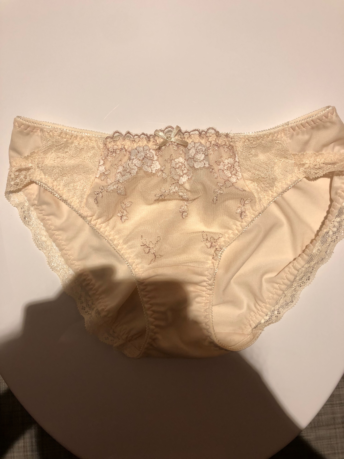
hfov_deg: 49.7
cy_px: 230
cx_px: 172
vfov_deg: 63.4
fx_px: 371
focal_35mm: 28
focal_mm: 3.99
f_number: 1.8
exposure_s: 1/40
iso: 25
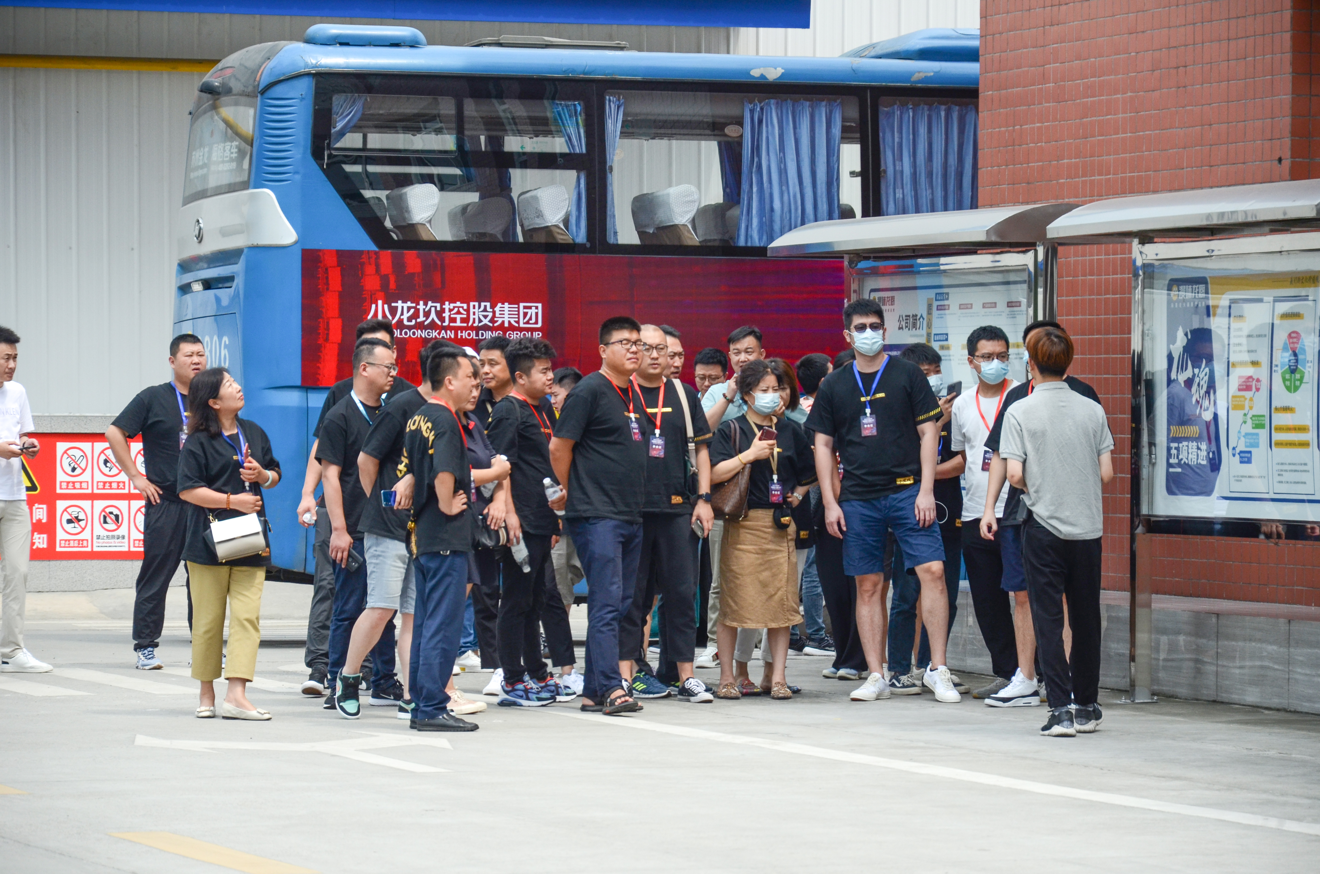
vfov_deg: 8.7
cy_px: 437
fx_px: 5763
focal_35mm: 158
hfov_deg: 13.1
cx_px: 660
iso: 500
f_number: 5.6
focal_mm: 105
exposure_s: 1/2000
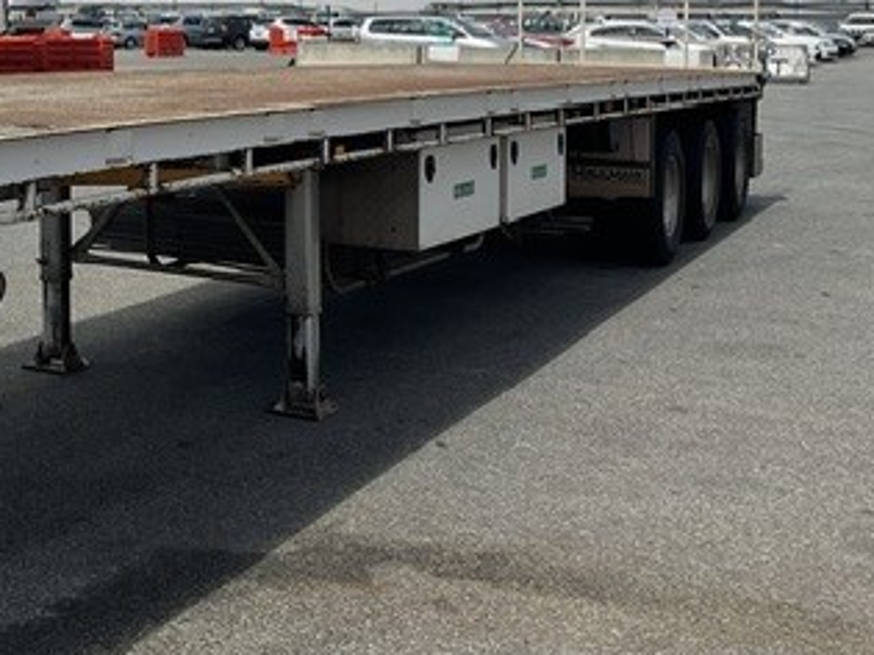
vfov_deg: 23.7
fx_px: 1489
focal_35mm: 59
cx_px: 31
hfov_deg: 30.7
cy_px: -6
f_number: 1.8
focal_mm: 3
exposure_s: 1/3322
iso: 16
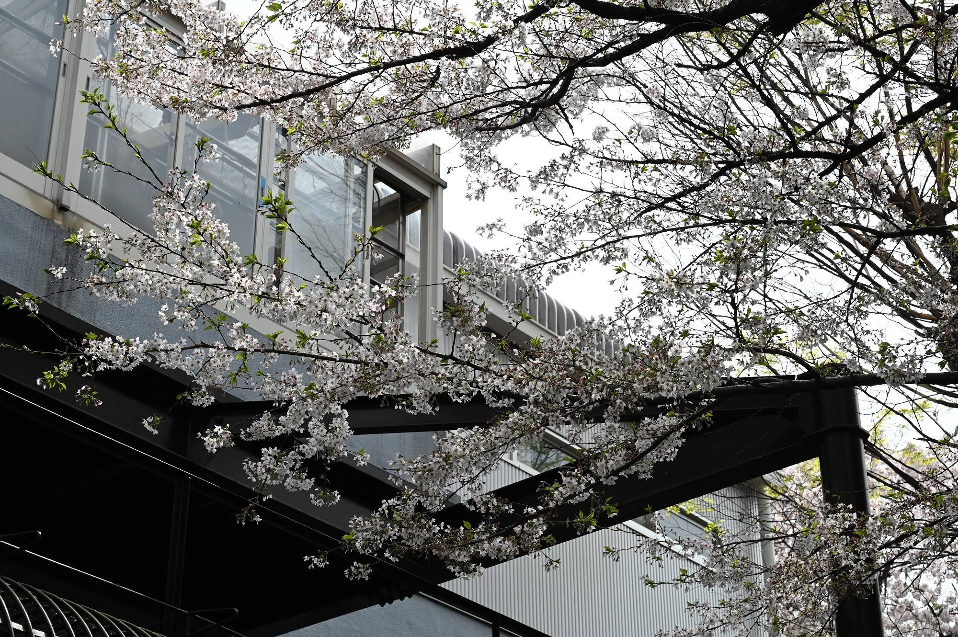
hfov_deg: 28.9
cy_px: 318
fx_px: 1861
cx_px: 479
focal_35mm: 70
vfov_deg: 19.4
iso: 640
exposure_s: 1/1000
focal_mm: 70
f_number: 9
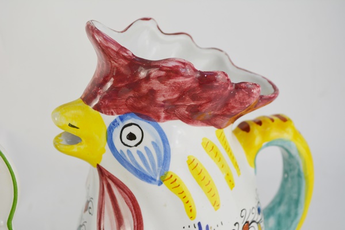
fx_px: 503
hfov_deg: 37.9
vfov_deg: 25.8
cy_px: 115
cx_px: 172
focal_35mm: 52
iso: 200
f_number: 6.3
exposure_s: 1/160
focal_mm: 35
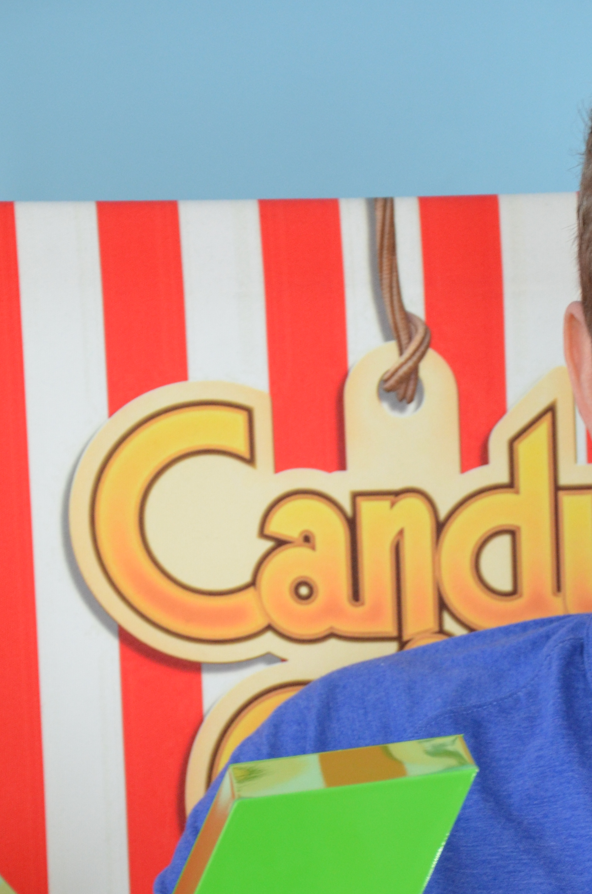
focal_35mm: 220
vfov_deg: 9.3
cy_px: 816
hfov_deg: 6.2
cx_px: 432
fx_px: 5450
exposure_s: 1/160
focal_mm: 75
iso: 800
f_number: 5.3
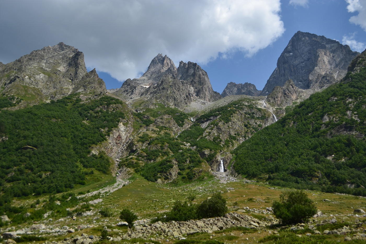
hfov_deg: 49.6
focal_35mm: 39
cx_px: 183
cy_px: 122
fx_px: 396
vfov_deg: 34.2
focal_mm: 26
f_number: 4.5
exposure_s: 1/1000
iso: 100
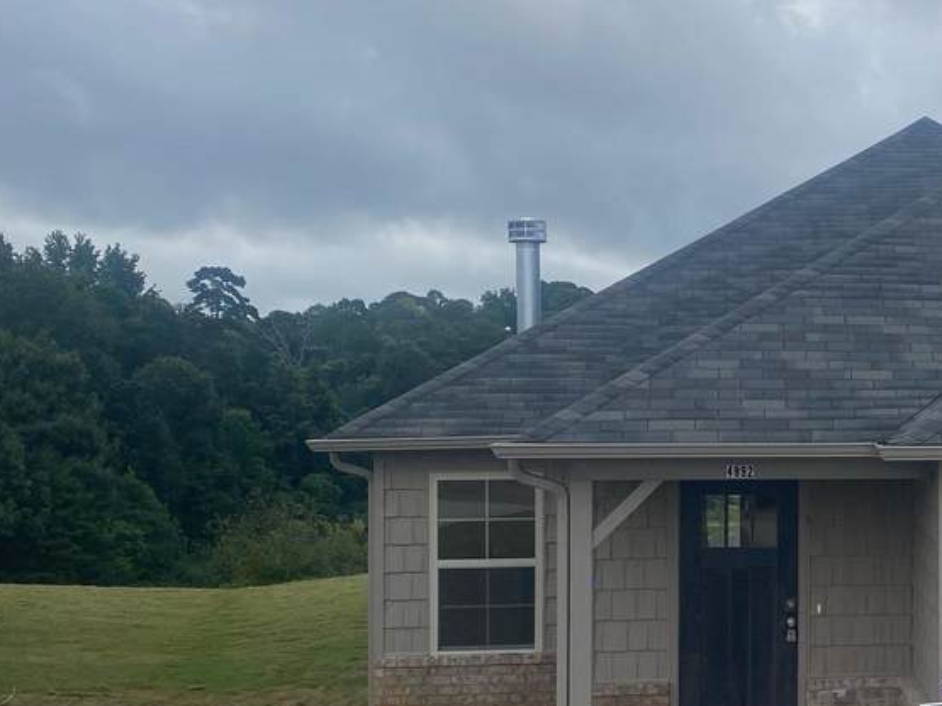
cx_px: 966
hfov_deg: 29.8
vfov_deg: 24.4
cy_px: 433
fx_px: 1632
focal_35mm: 60
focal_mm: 4.25
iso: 32
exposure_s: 1/1701
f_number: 1.8
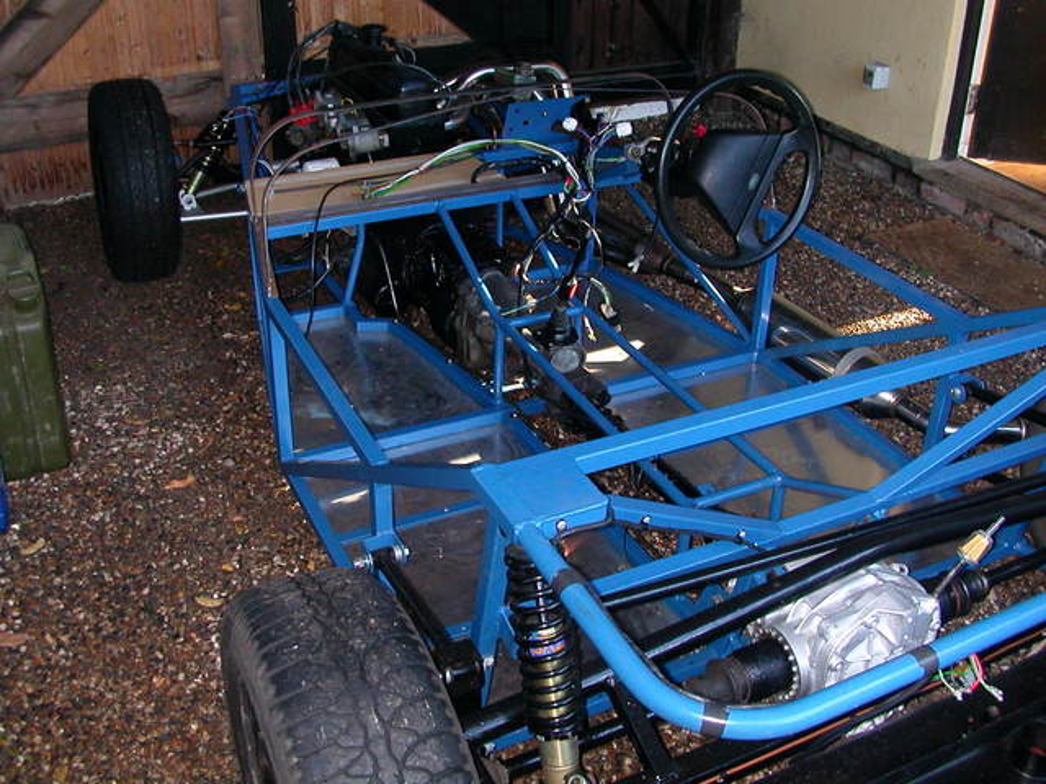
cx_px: 523
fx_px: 1118
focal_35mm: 37
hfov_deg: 50.1
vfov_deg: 38.7
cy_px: 392
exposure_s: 1/59.9
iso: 200
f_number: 2.7
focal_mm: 5.6
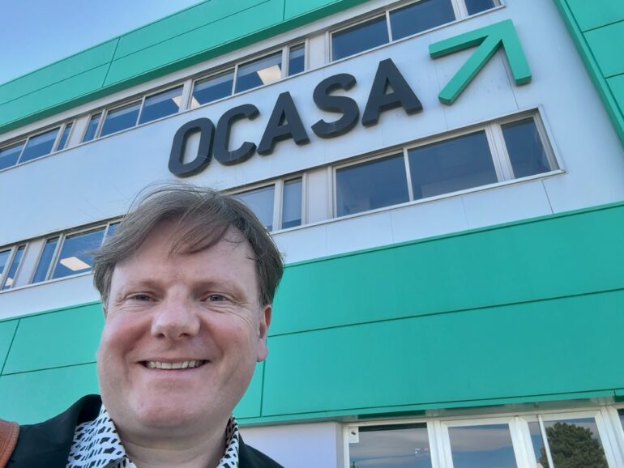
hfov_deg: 73.9
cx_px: 312
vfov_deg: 58.9
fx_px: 415
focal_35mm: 23
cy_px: 234
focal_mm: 2.69
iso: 32
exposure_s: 1/246
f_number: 1.9
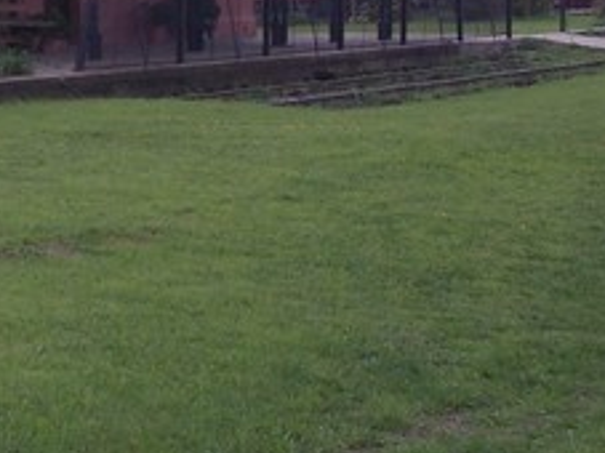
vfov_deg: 10.1
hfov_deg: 13.3
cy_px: -85
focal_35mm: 145
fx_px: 2533
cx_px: -109
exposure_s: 1/200
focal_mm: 6.1
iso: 80
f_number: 6.5
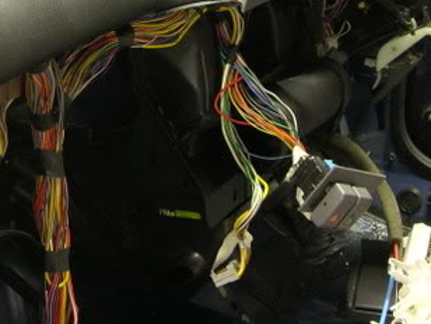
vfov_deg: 18.3
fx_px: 984
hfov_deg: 24.7
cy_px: 28
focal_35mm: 79
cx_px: 167
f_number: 2.8
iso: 200
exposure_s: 1/3.7
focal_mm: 7.8
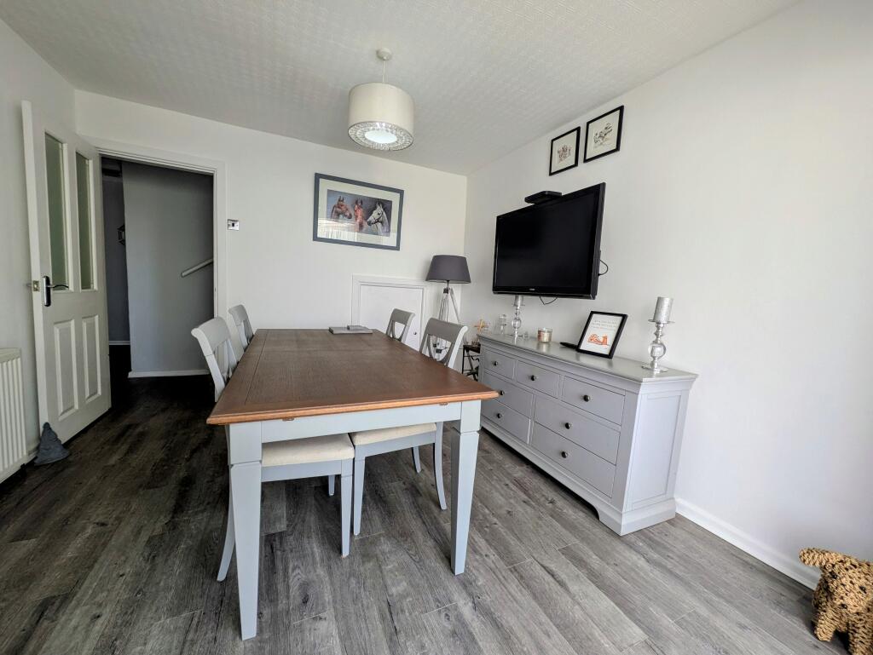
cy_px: 328
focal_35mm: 14
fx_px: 353
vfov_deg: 85.7
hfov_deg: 102.0
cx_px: 436
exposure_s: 1/50
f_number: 2.2
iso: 48
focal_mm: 1.83
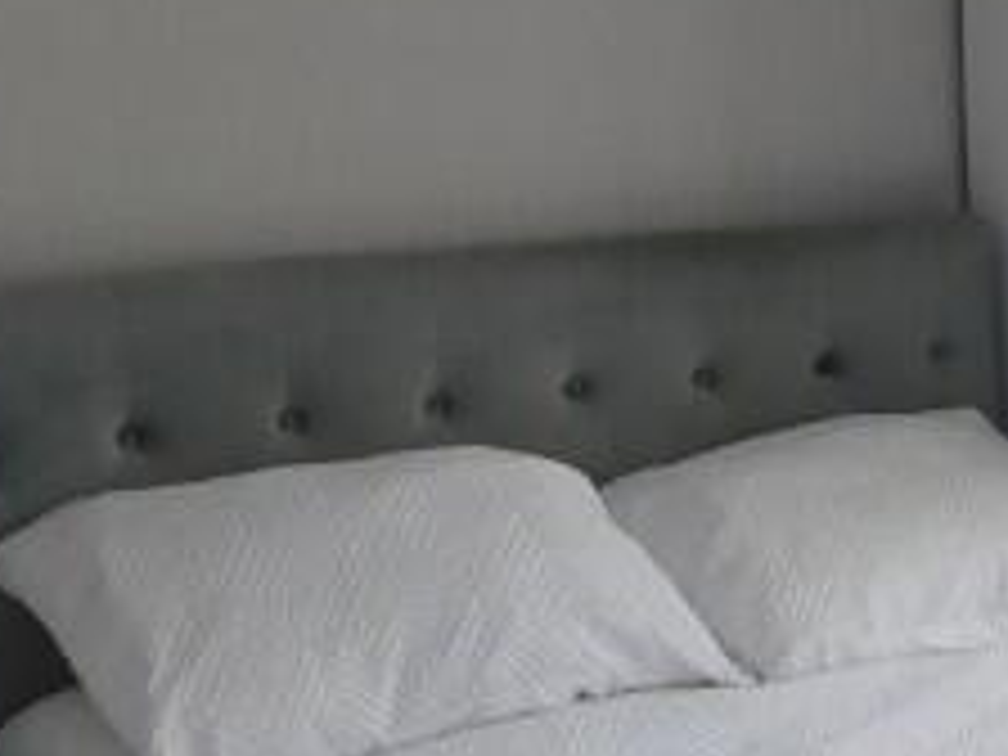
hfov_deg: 17.2
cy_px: 585
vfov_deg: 14.0
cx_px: 1444
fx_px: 3058
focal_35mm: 105
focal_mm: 4
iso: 125
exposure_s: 1/100
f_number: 3
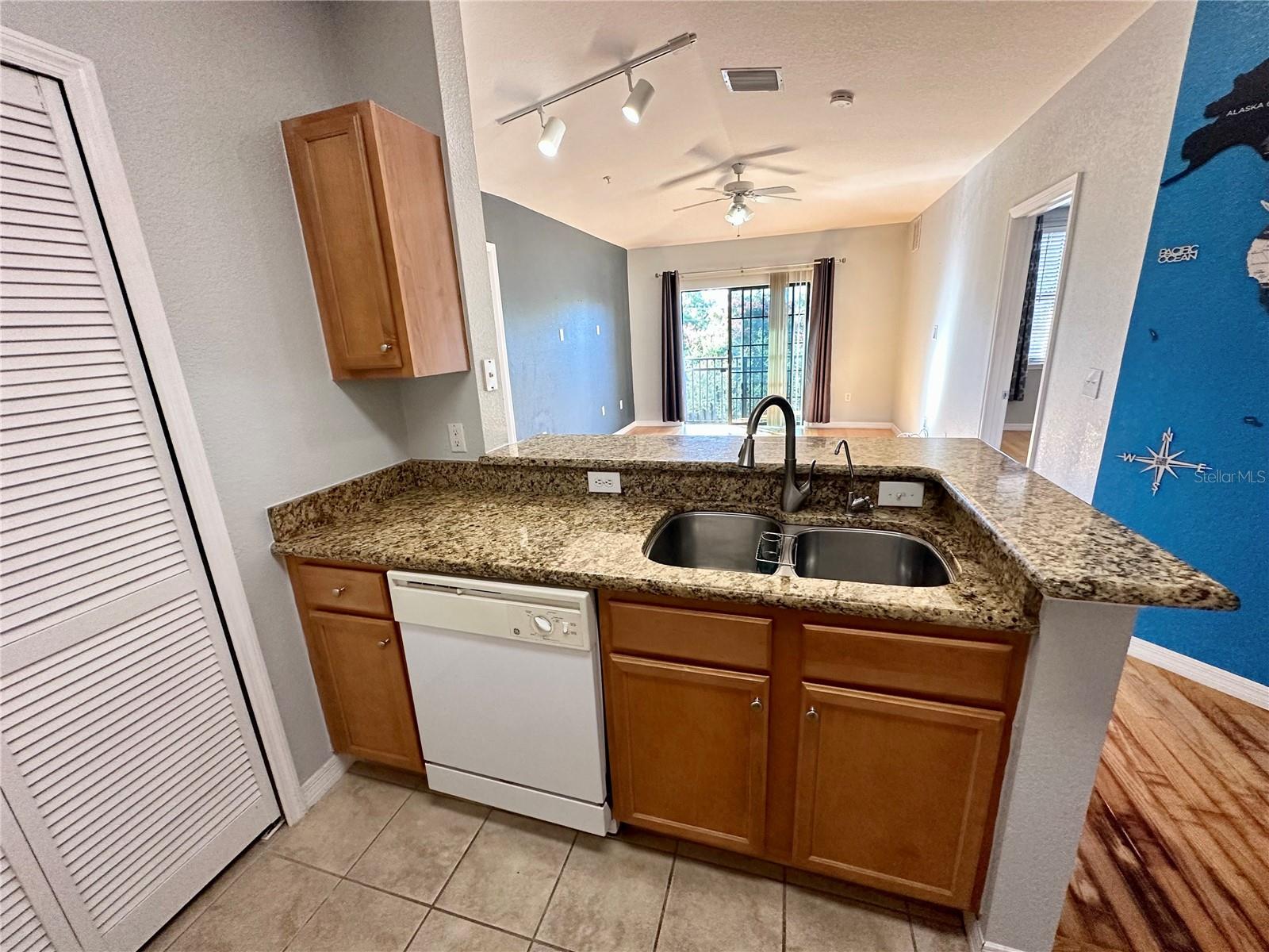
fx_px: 513
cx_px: 634
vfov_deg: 85.7
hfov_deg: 102.1
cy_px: 476
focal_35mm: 14
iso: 250
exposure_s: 1/120
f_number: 2.2
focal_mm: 2.22
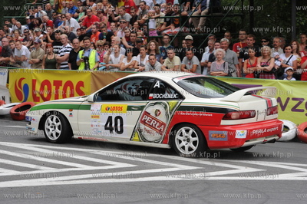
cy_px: 102
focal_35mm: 122
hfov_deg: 16.8
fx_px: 1040
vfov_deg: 11.2
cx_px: 154
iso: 3200
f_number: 14
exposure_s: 1/800
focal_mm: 122
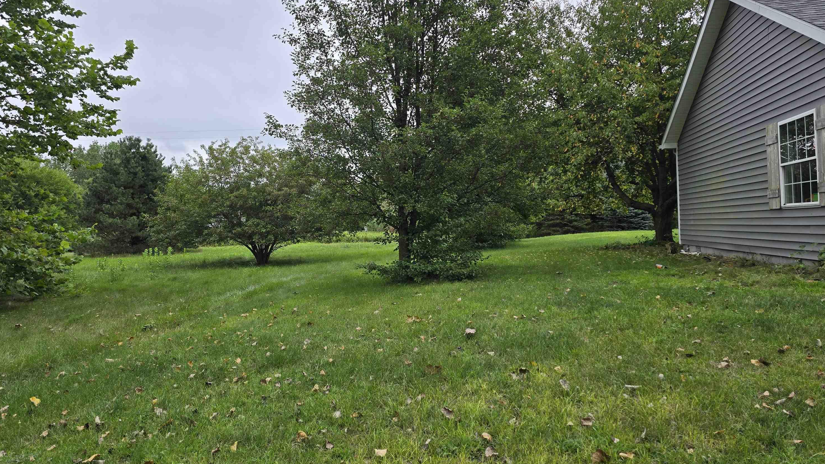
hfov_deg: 71.9
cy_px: 225
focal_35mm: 26
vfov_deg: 44.4
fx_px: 569
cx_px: 399
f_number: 1.7
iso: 16
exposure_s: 1/180
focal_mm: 6.3
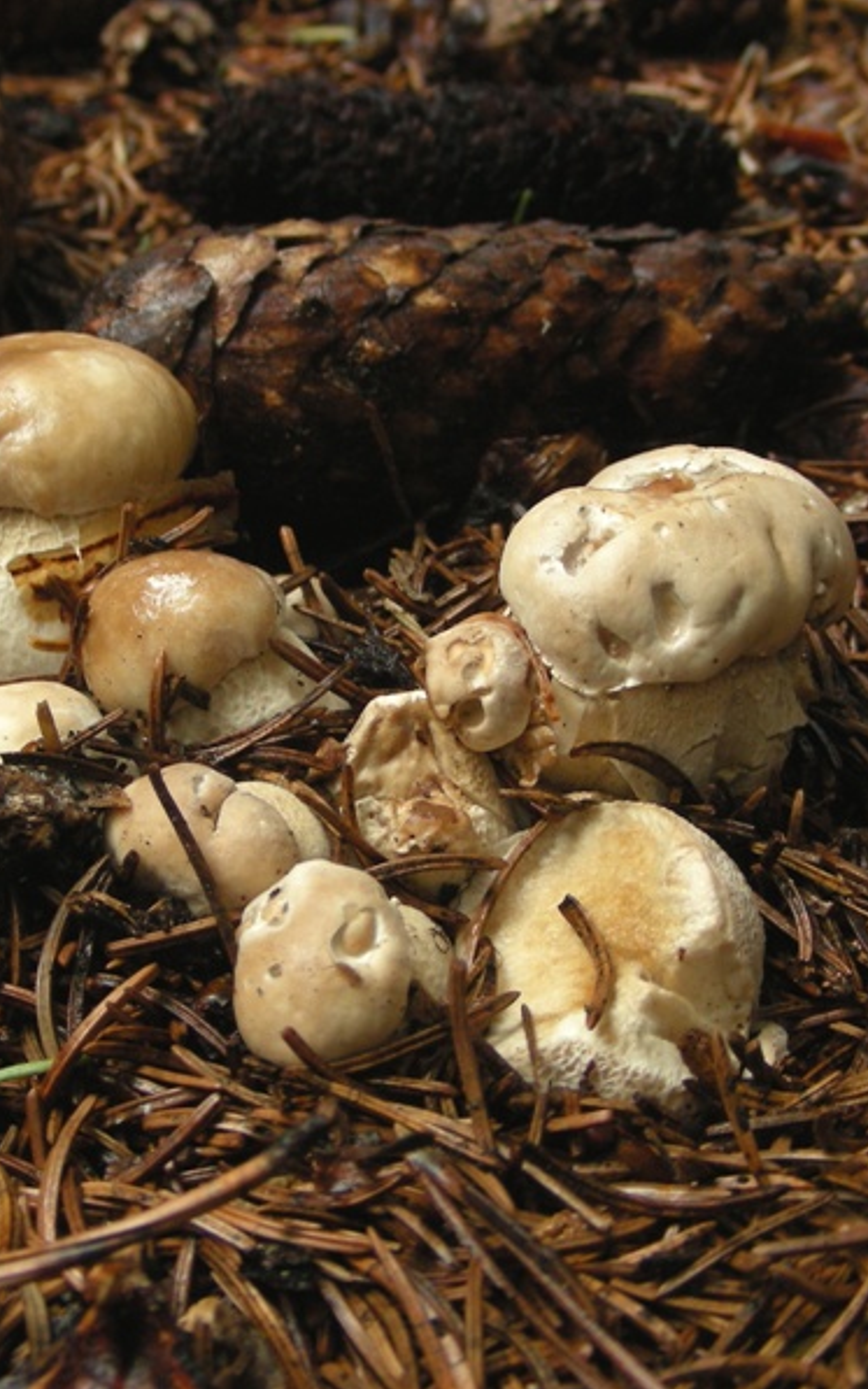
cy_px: 696
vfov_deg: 37.5
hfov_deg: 23.9
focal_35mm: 54
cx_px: 321
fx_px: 2044
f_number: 3.5
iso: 117
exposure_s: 1/30
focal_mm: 6.3
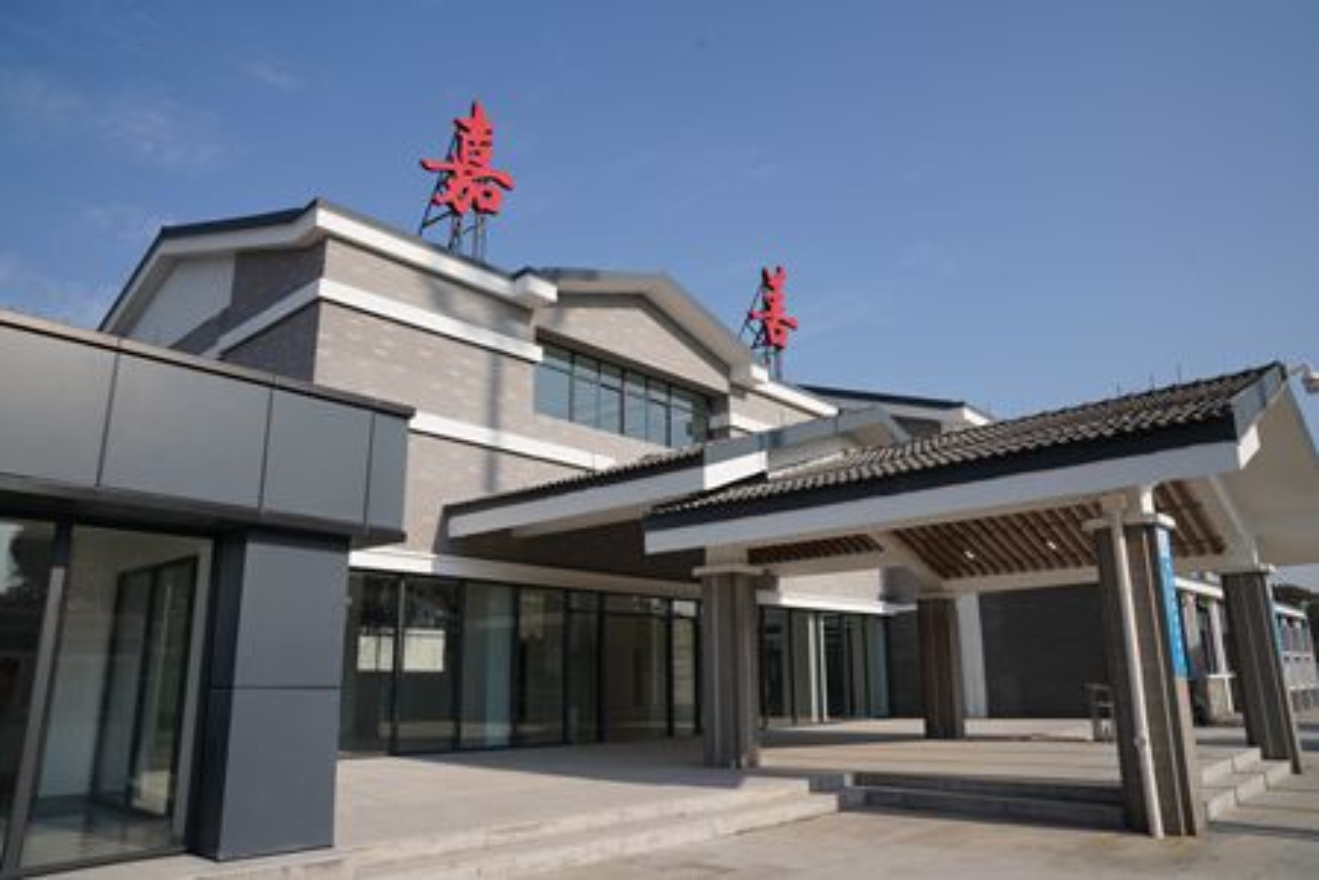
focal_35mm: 24
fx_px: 879
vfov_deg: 53.1
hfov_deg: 73.7
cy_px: 440
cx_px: 660
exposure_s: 1/320
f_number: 8
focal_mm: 24
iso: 100
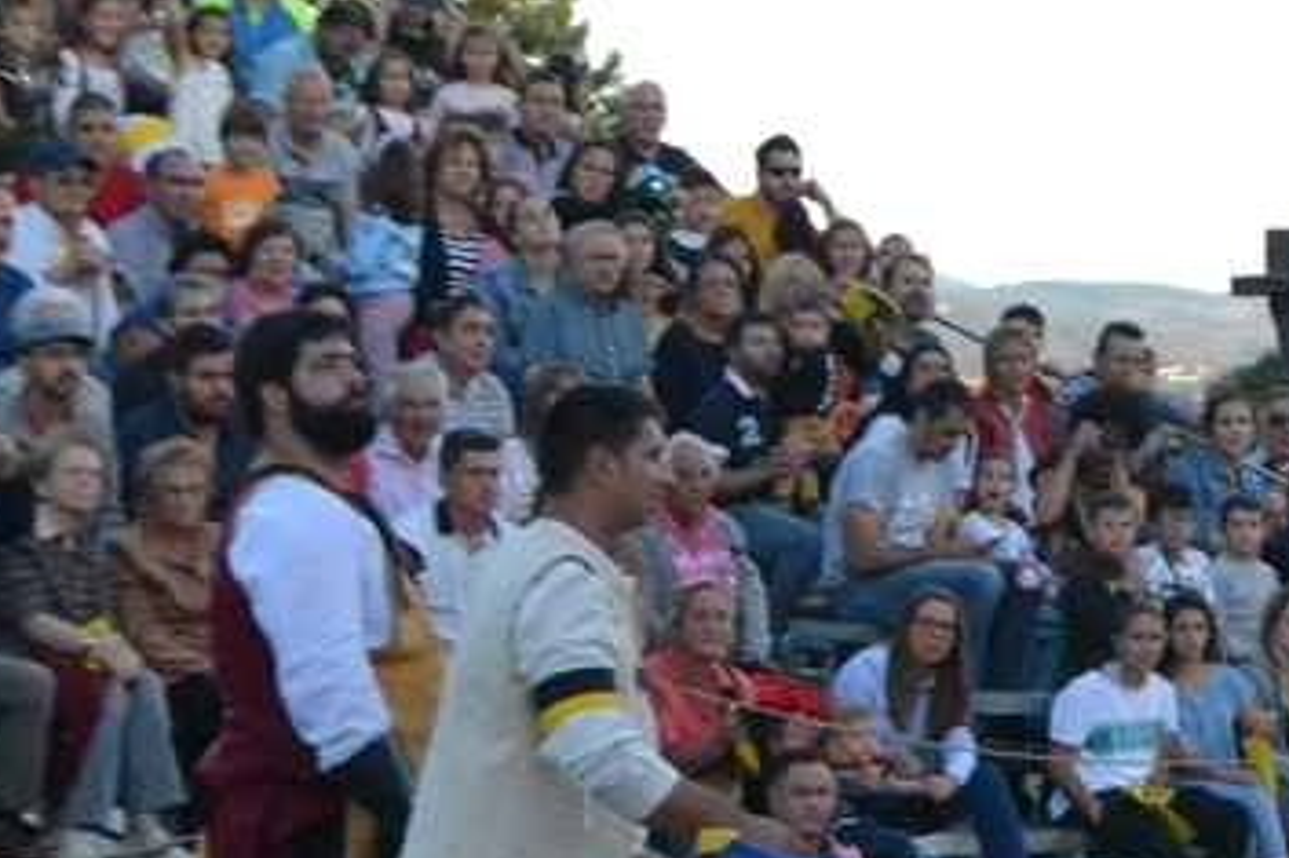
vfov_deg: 6.5
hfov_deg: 9.7
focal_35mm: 210
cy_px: 363
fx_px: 7515
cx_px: 1559
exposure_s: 1/500
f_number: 11
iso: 3200
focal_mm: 52
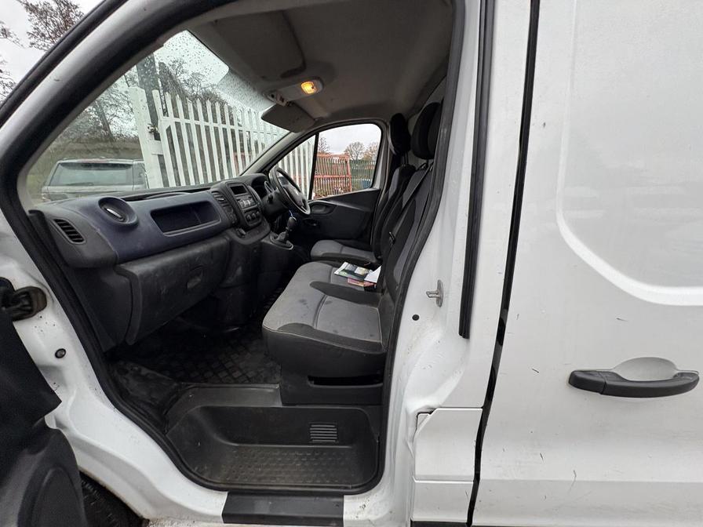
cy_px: 264
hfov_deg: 102.1
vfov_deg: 85.7
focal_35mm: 14
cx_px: 352
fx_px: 284
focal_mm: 2.22
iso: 200
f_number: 2.2
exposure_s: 1/99
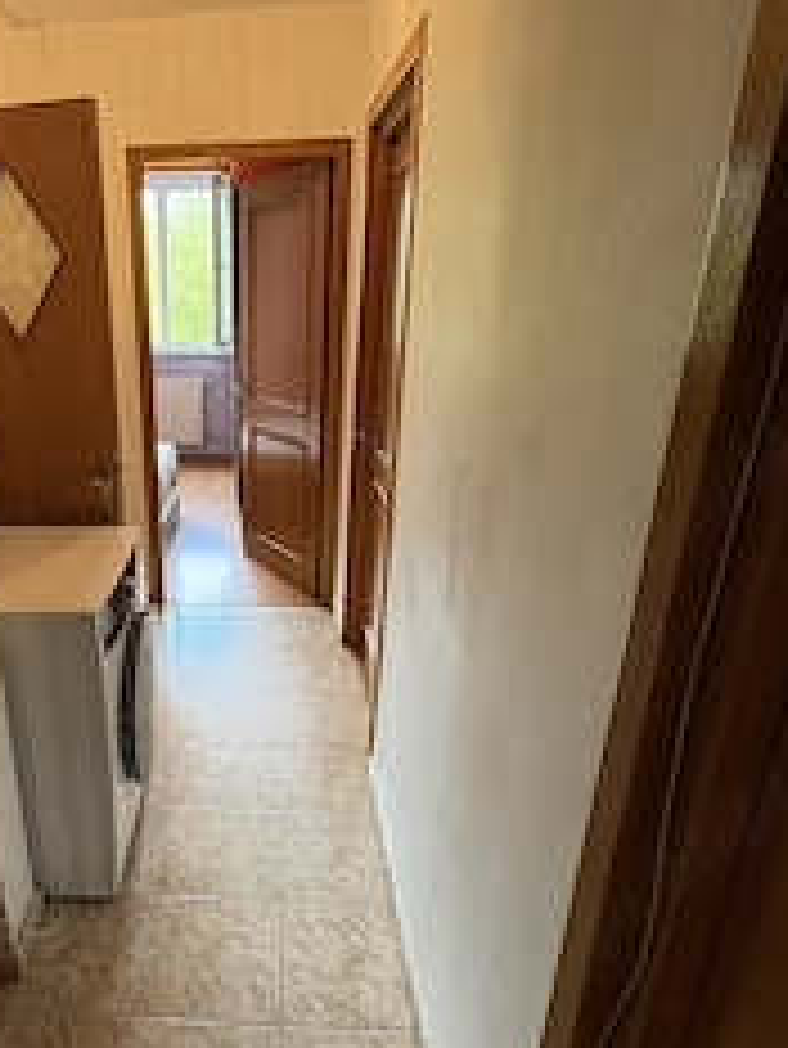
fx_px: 728
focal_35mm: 24
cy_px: 558
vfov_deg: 71.5
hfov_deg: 54.6
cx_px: 212
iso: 250
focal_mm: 2.22
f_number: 2.2
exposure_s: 1/50
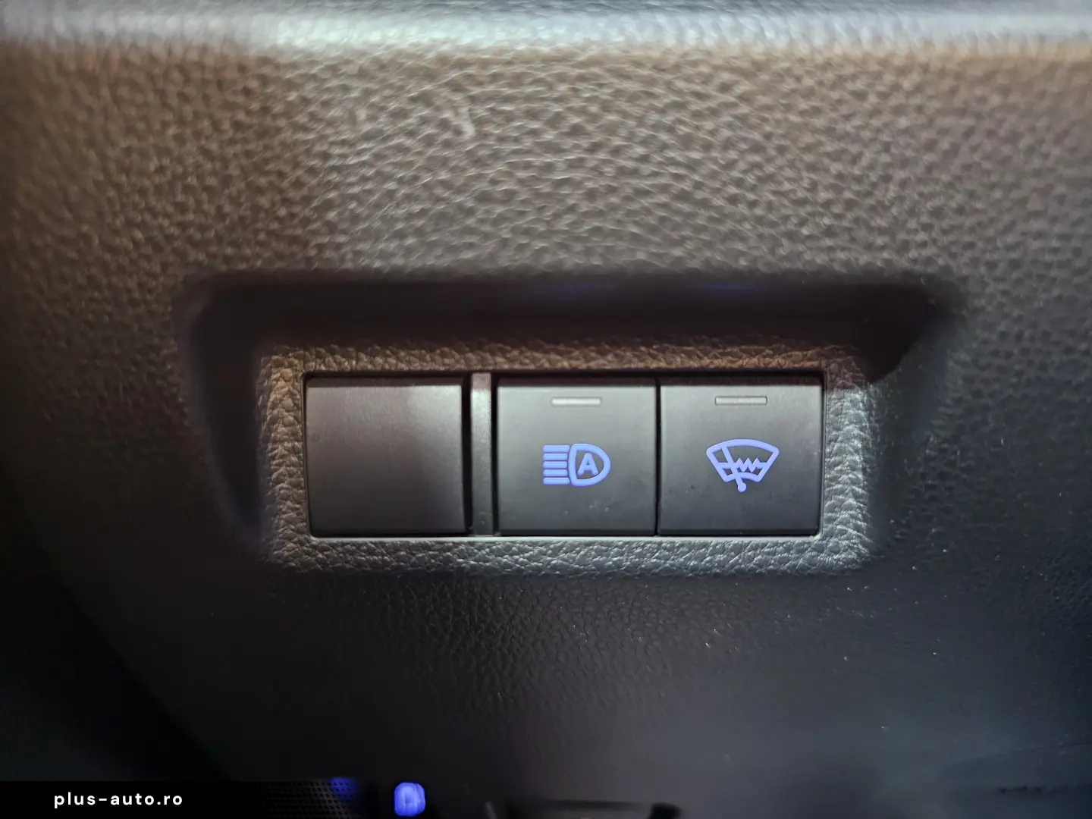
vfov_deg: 58.9
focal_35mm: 23
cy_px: 410
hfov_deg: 73.9
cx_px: 546
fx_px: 726
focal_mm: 6.3
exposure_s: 1/25
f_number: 1.7
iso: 1000
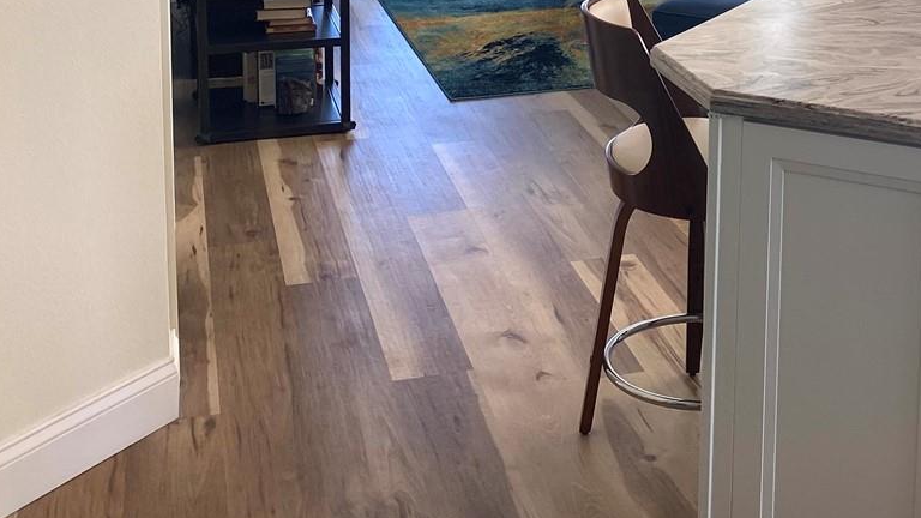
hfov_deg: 34.4
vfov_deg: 19.2
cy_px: -113
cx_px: 734
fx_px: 1441
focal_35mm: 59
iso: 32
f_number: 1.8
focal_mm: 4.25
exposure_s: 1/163
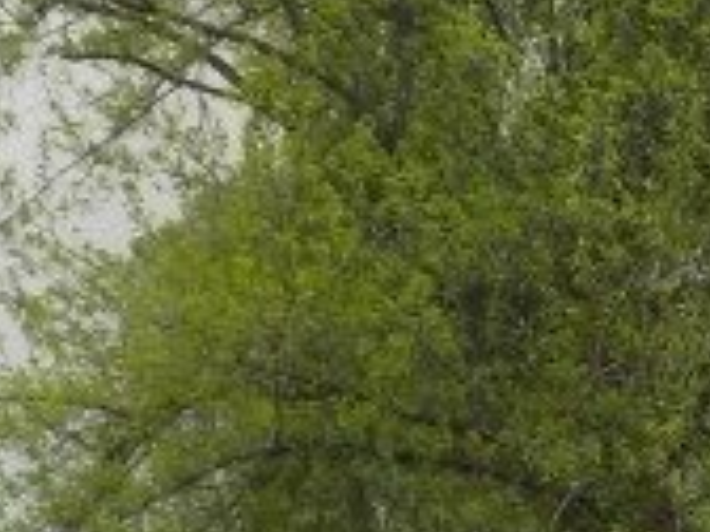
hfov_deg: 13.5
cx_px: 807
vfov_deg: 10.3
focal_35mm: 143
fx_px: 2933
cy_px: 68
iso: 125
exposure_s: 1/400
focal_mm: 4.1
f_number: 3.3
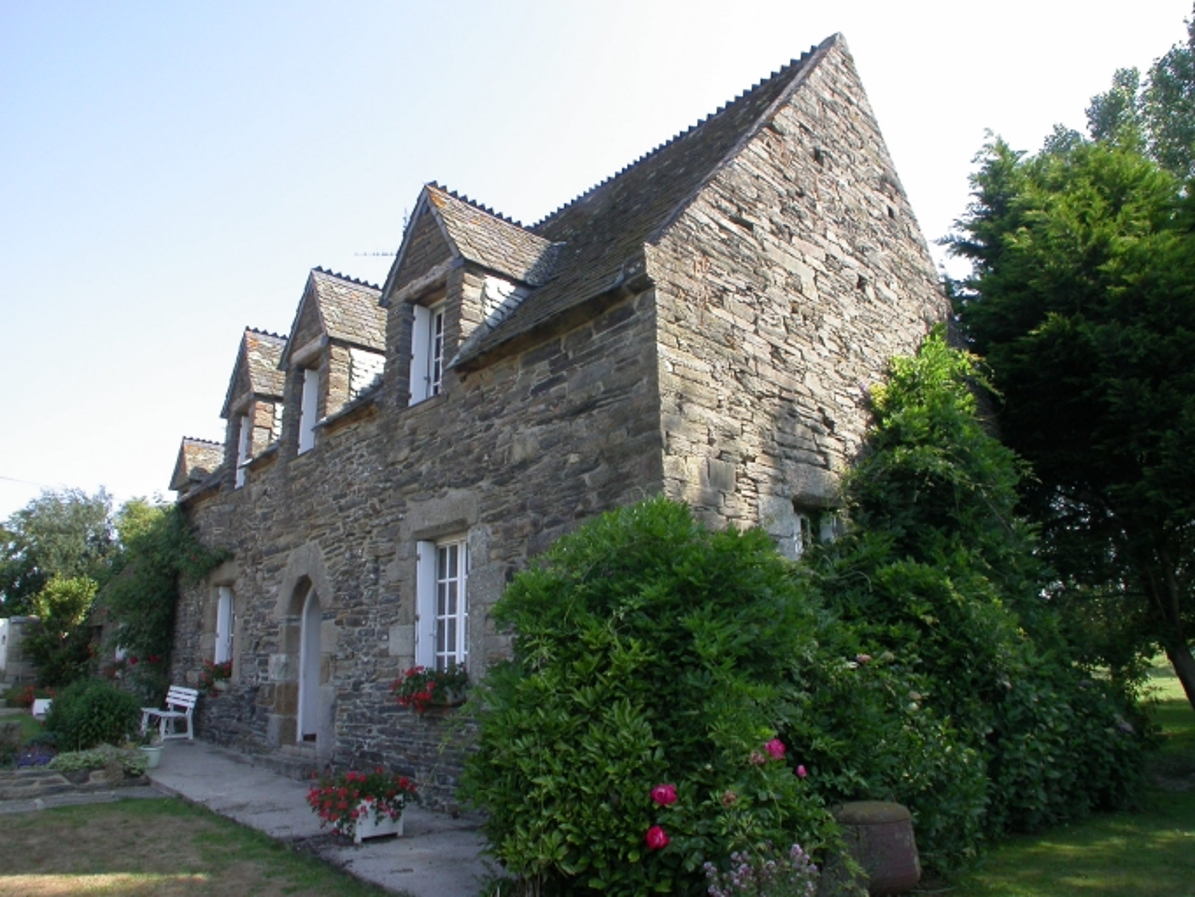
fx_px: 1312
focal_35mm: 38
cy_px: 448
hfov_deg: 49.0
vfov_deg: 37.7
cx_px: 598
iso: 100
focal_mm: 7.85
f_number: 5.3
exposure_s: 1/182
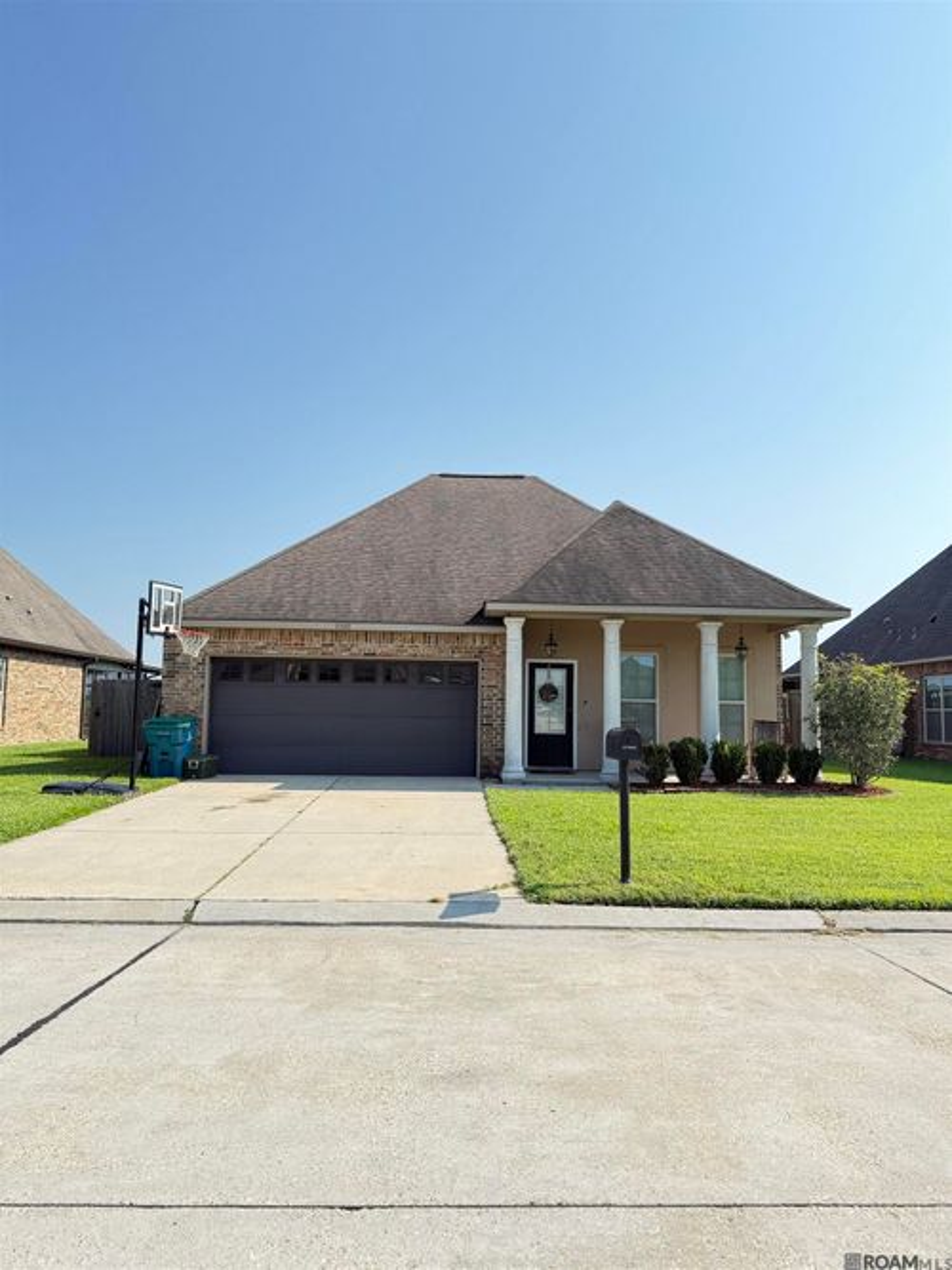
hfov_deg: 56.8
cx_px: 476
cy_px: 635
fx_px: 880
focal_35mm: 24
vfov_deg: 71.6
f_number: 1.78
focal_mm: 6.76
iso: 100
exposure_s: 1/2299
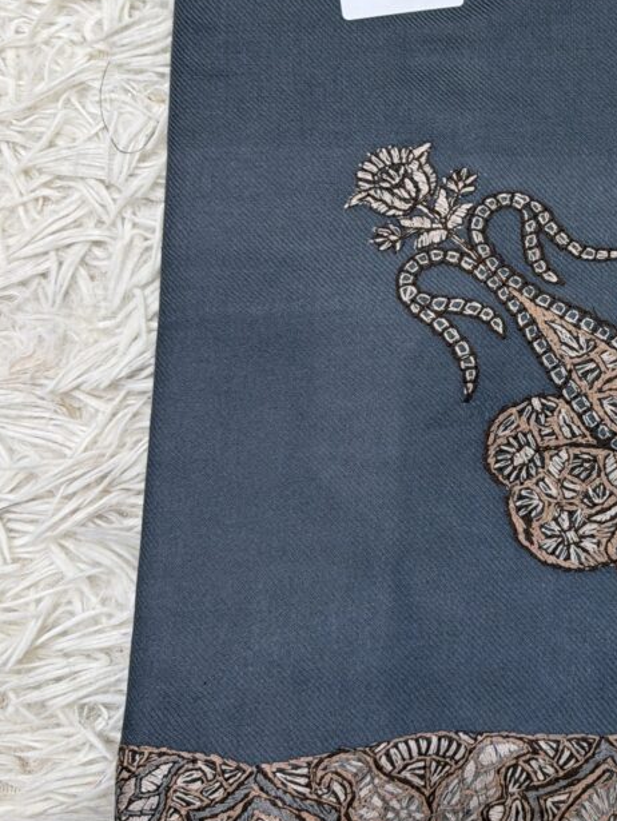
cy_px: 296
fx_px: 1235
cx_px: 657
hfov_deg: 26.2
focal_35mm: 52
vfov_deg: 36.5
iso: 100
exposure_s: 1/100
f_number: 1.78
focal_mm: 6.76
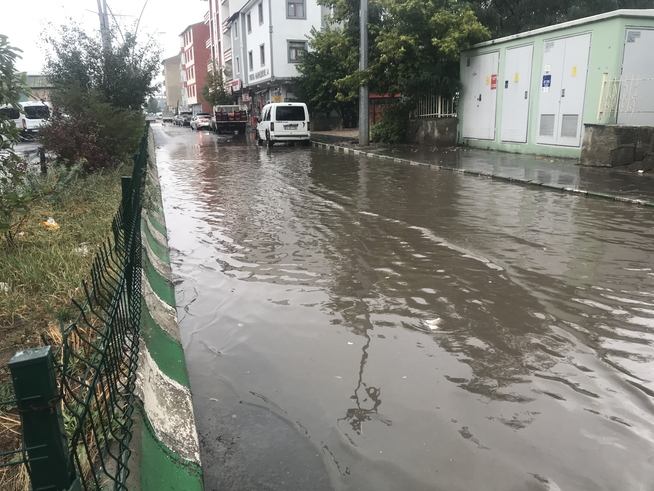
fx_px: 529
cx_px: 327
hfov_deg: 63.4
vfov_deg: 49.7
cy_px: 246
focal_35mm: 28
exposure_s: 1/100
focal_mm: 3.99
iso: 25
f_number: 1.8
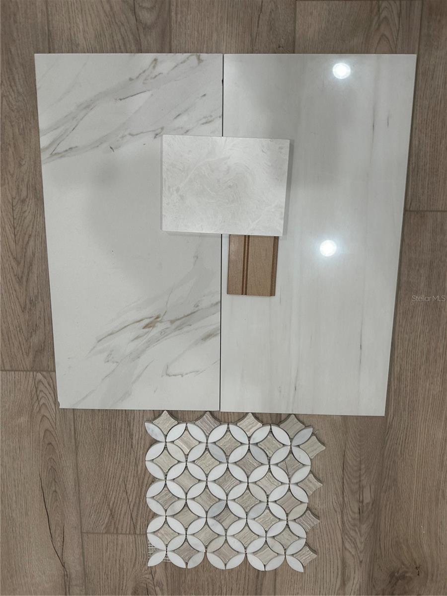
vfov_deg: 71.6
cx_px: 224
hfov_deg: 56.8
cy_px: 298
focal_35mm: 24
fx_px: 413
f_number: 1.78
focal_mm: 6.86
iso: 125
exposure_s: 1/120
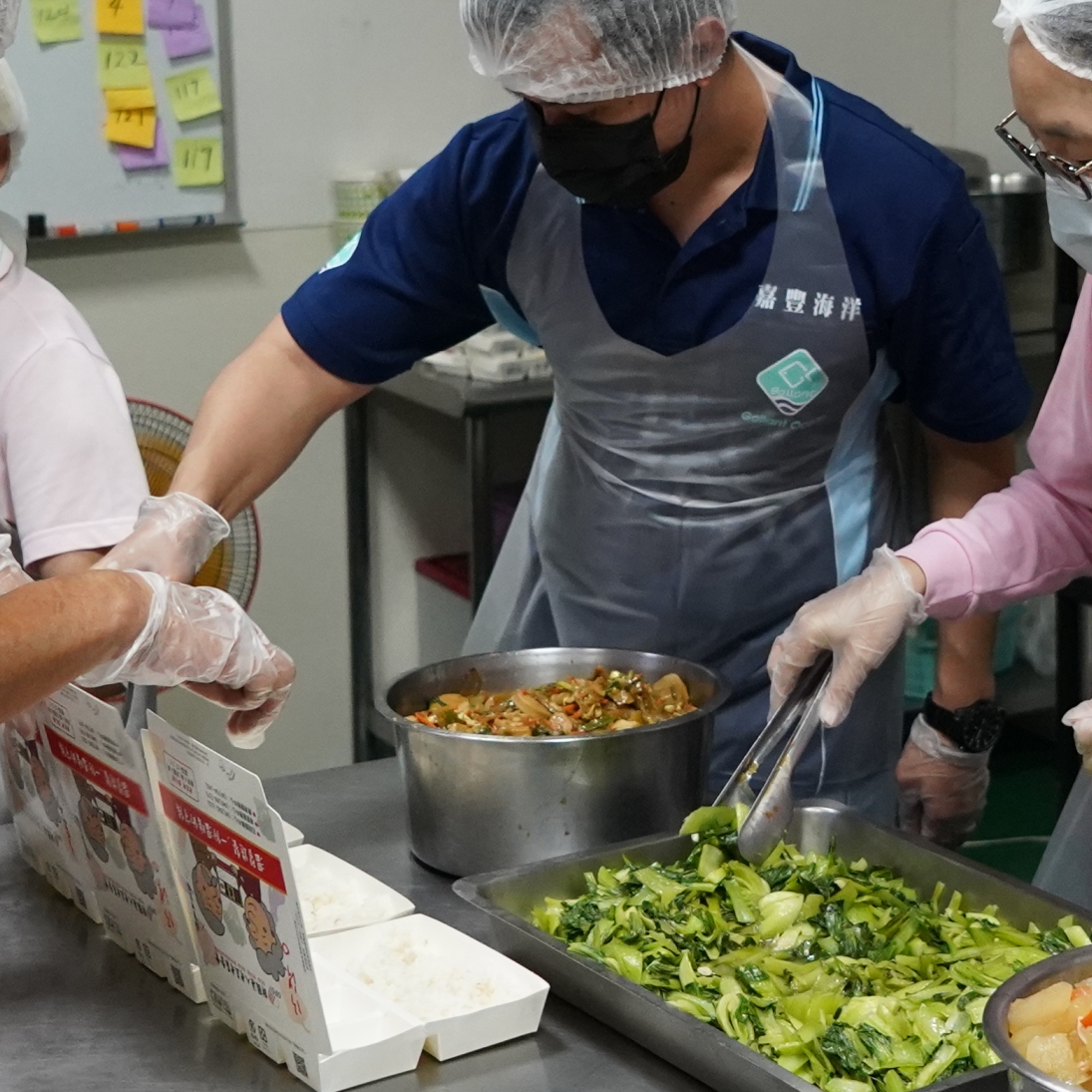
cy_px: 250
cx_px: 827
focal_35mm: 77
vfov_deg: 22.2
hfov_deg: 22.3
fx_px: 2748
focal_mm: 24
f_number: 4
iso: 4000
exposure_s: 1/160
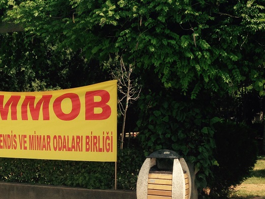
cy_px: 142
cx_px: 55
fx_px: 475
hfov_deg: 30.5
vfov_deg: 23.5
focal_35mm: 62
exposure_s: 1/1106
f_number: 2.4
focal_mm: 4.12
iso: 50
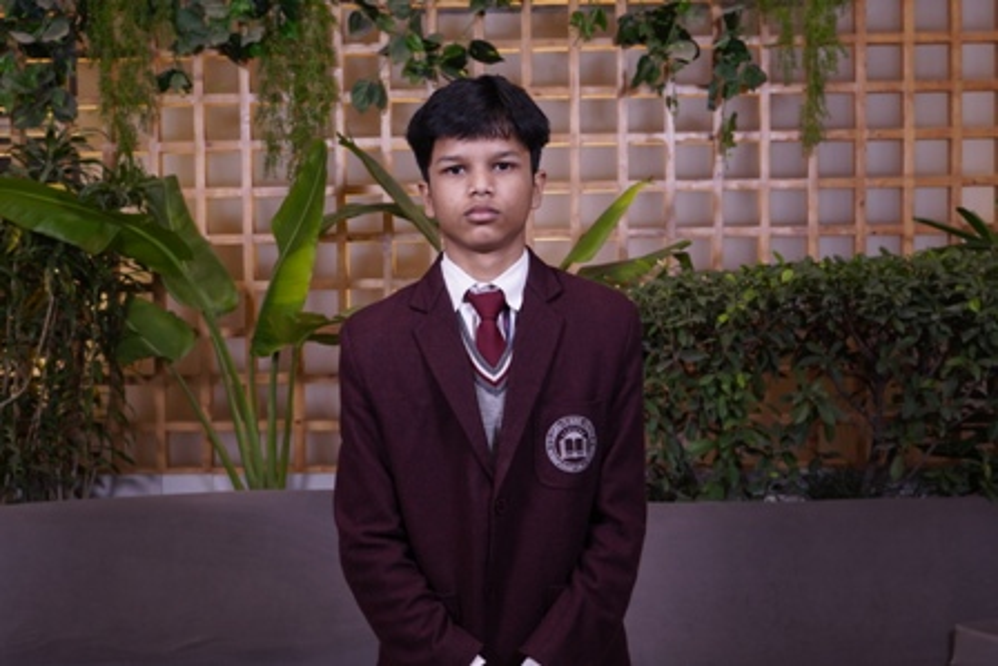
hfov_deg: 42.7
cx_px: 499
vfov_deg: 29.3
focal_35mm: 46
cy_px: 333
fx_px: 1276
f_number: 5
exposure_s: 1/125
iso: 500
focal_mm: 31
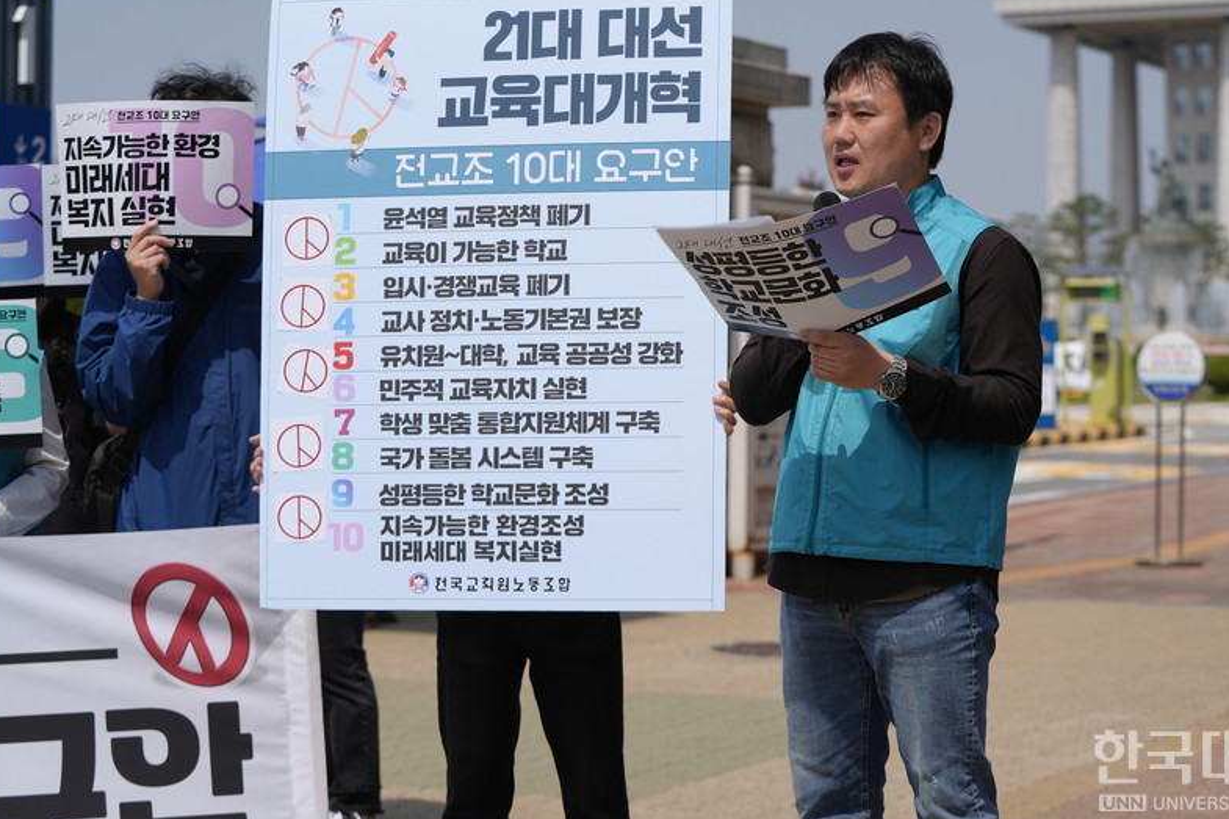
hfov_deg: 21.9
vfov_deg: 14.7
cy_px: 334
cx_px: 684
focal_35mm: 93
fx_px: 3174
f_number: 4.5
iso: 100
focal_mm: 76
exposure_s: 1/2000
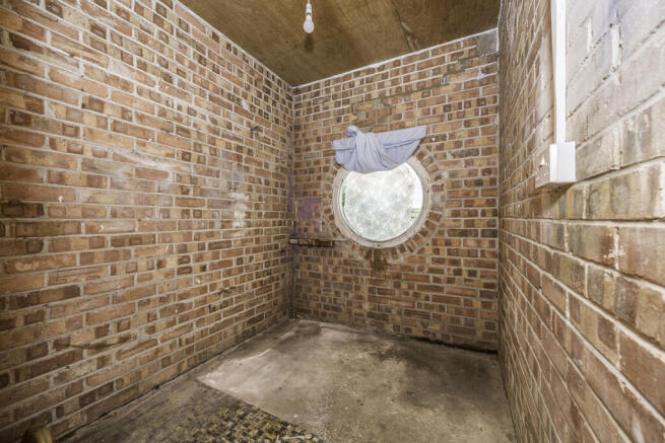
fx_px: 259
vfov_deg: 81.2
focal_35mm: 14
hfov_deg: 104.2
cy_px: 222
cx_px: 332
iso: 320
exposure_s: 1/125
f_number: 7.1
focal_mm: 14
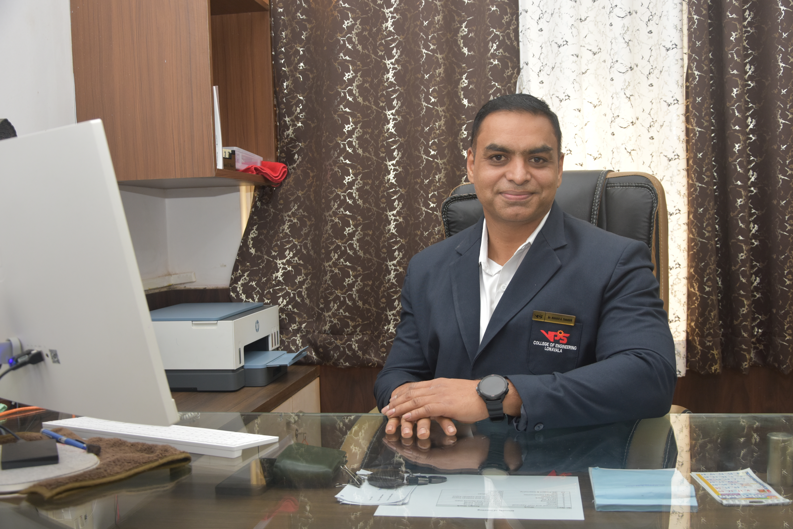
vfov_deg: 34.2
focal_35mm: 39
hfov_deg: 49.6
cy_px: 264
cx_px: 396
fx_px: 859
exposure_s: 1/60
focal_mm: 26
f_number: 4
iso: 400
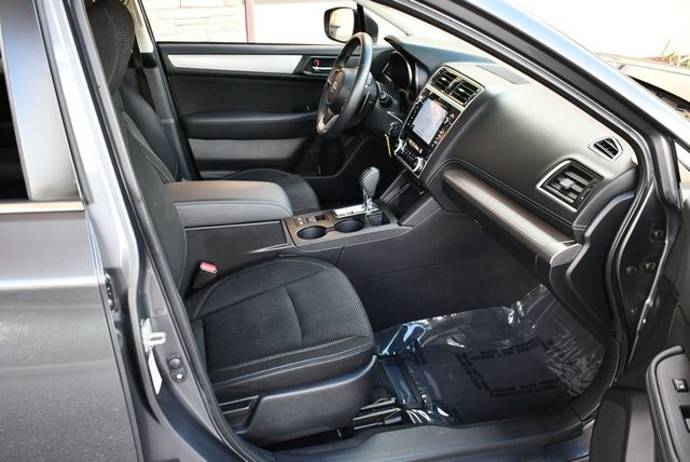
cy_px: 231
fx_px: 691
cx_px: 345
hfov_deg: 53.1
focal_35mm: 36
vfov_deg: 36.9
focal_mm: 18
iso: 800
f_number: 3.5
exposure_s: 1/160
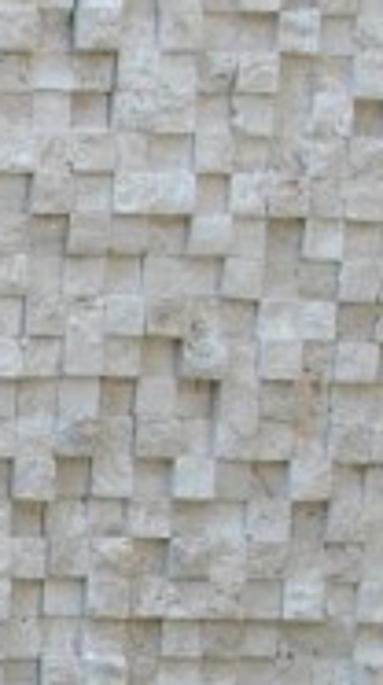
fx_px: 3704
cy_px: 818
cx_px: -1272
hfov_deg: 5.1
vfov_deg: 10.4
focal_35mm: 204
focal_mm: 21
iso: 100
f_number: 5.6
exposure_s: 1/125
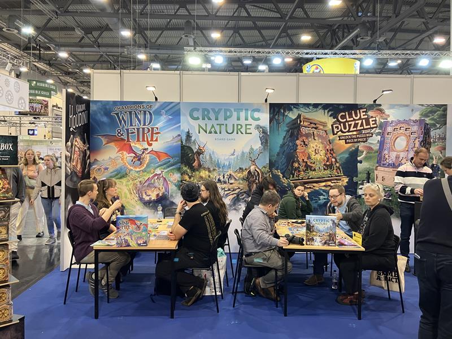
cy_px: 170
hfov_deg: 63.4
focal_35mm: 28
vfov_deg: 49.7
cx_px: 226
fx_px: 366
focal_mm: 3.99
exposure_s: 1/50
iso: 100
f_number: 1.8
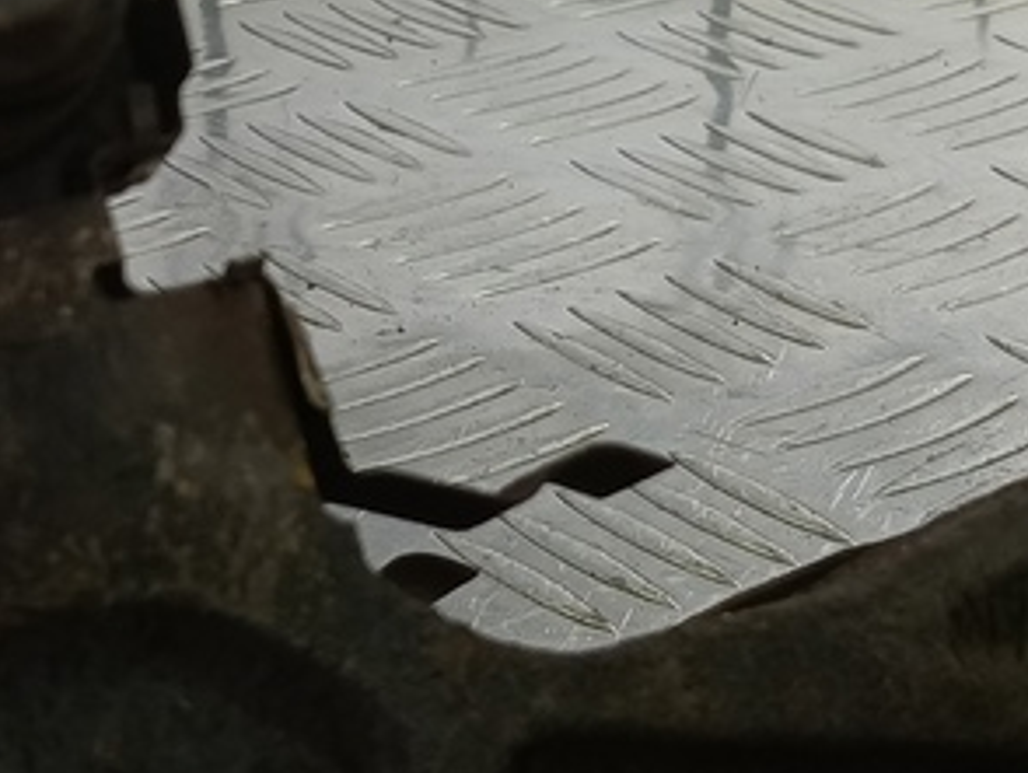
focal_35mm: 80
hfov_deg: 23.8
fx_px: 2378
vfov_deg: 18.4
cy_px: 518
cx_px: 906
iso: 111
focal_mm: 4.11
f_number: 1.6
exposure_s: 1/100
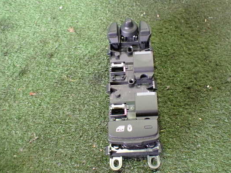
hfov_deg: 53.9
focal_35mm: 34
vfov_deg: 41.8
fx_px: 227
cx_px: 126
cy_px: 88
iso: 800
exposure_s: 1/40
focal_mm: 5.4
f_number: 2.3
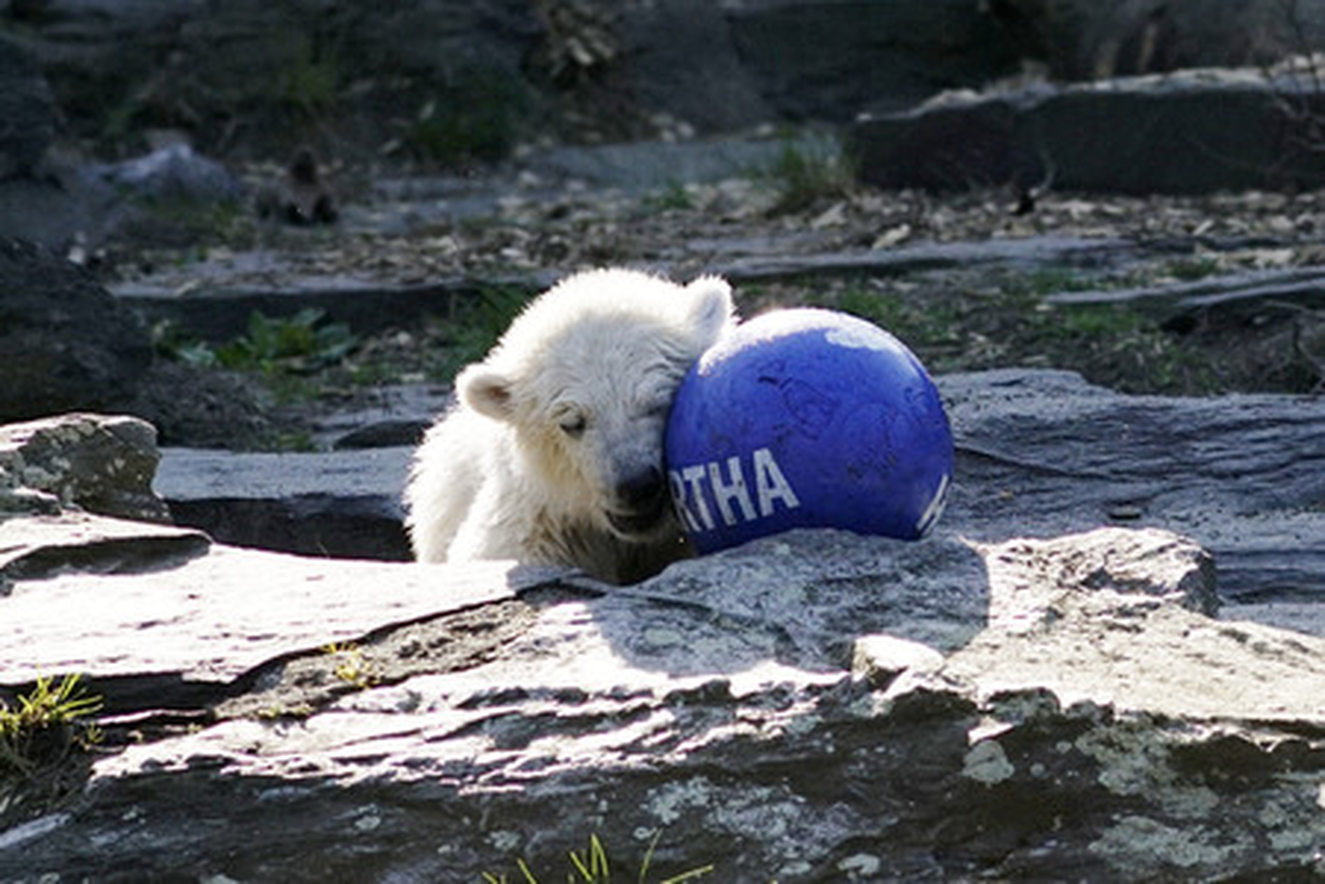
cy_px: 442
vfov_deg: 6.9
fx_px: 7361
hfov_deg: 10.3
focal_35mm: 200
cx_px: 662
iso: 640
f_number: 5
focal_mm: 200
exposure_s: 1/2000
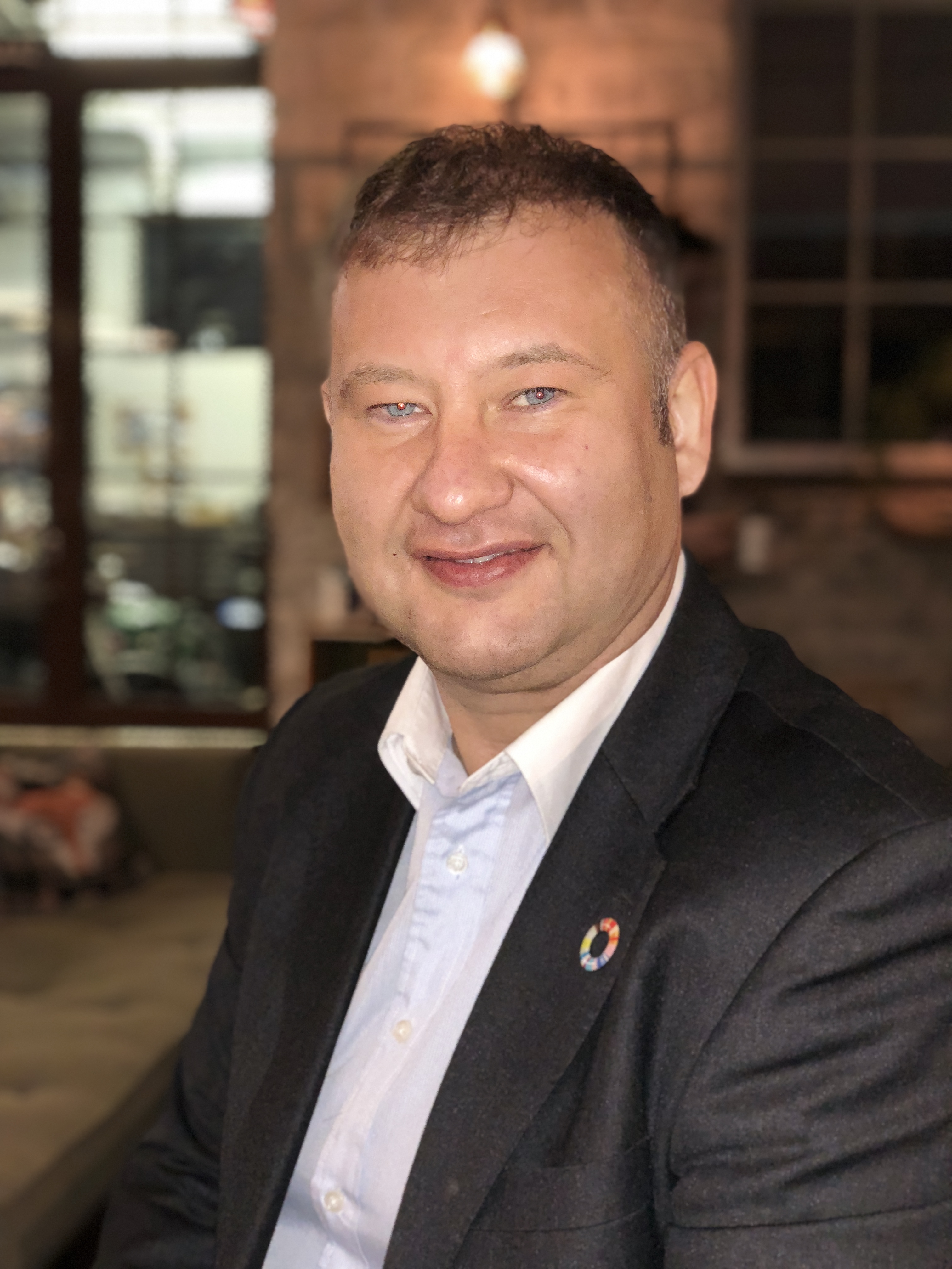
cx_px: 476
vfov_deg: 36.8
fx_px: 1907
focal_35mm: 52
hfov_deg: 28.0
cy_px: 634
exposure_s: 1/50
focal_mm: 6
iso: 250
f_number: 2.4
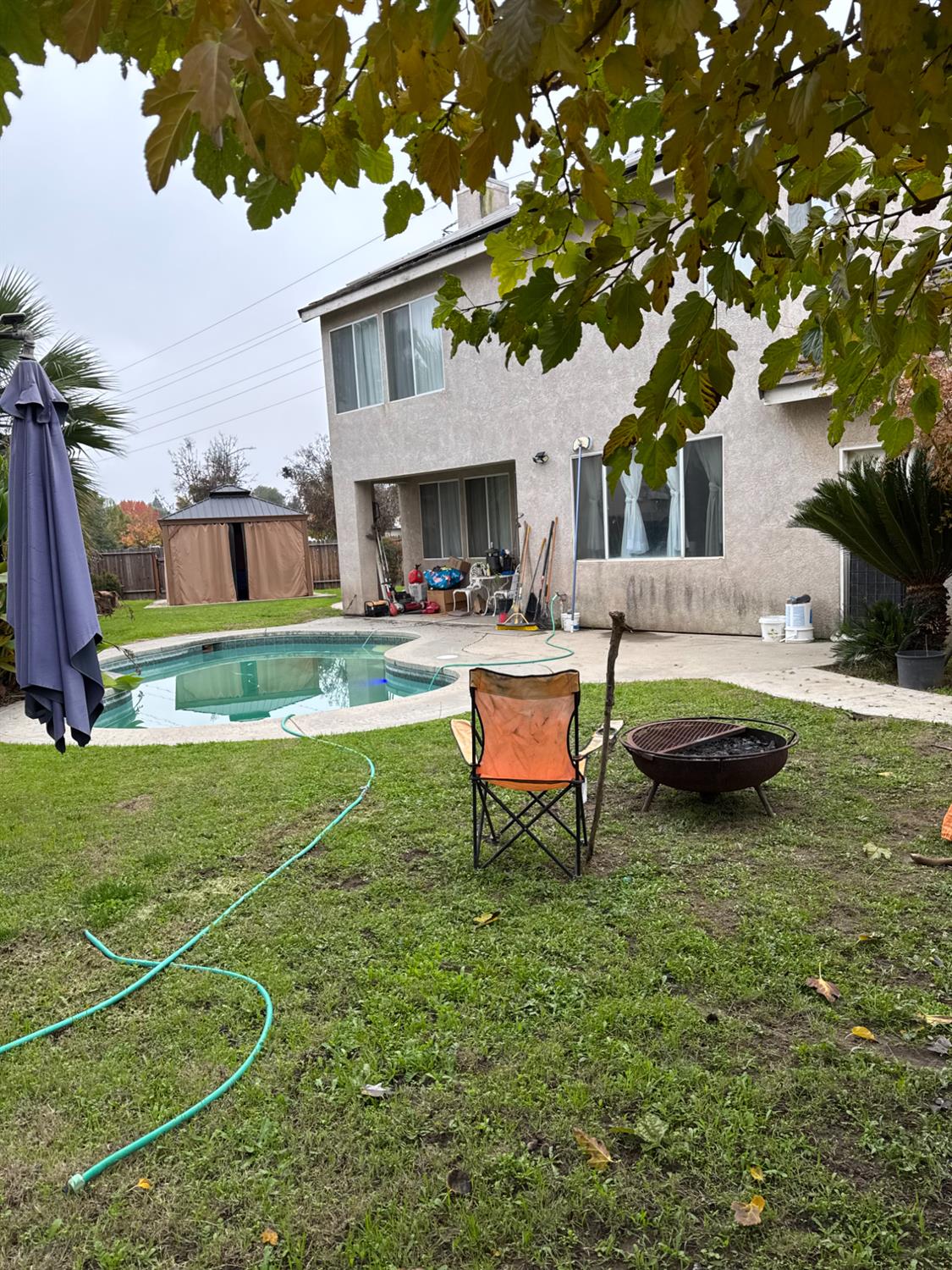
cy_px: 635
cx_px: 476
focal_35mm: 24
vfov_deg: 71.6
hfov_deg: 56.8
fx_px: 880
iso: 80
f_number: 1.78
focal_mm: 6.76
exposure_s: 1/417
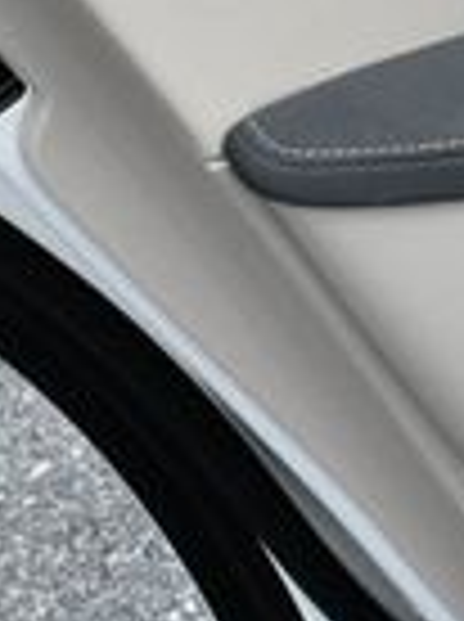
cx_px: 996
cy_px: 18
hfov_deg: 8.6
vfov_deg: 12.2
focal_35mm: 161
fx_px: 2886
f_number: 8
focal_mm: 18
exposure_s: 1/250
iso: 125
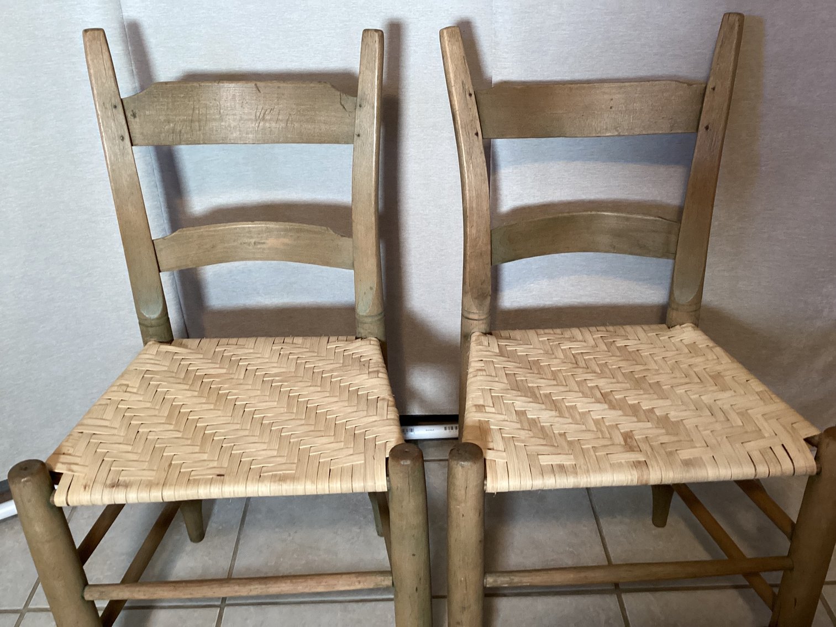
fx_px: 749
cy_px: 314
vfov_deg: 45.4
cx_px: 418
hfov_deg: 58.3
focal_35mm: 31
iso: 250
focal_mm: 3.3
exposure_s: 1/50
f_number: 2.4
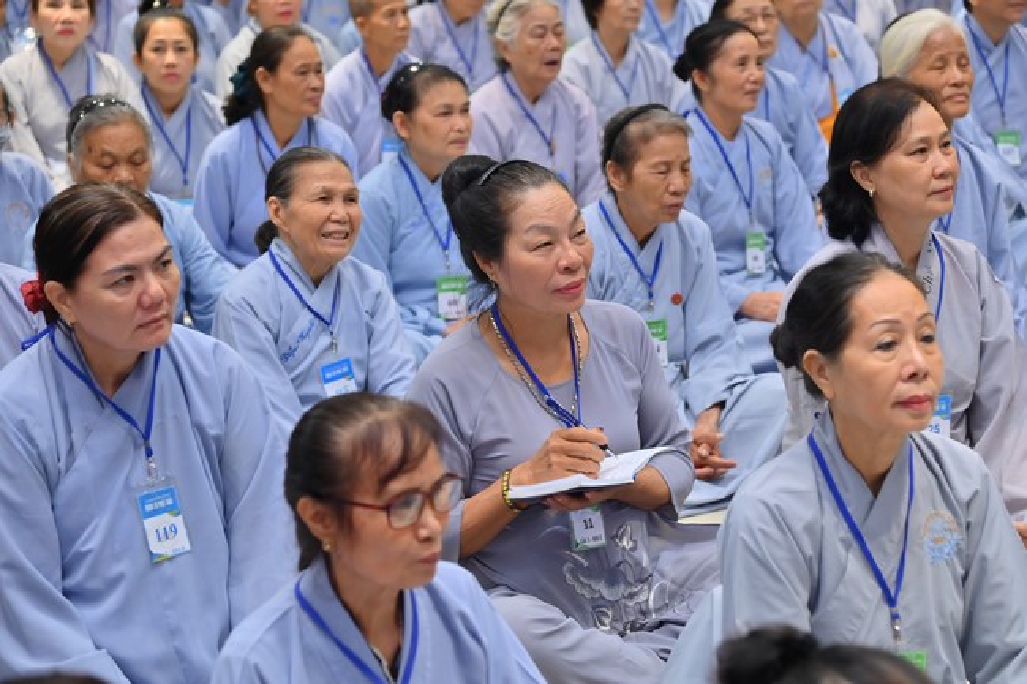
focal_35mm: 86
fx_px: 2453
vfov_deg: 15.9
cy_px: 342
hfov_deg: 23.7
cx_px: 514
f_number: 5
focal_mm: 86
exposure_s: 1/125
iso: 1250
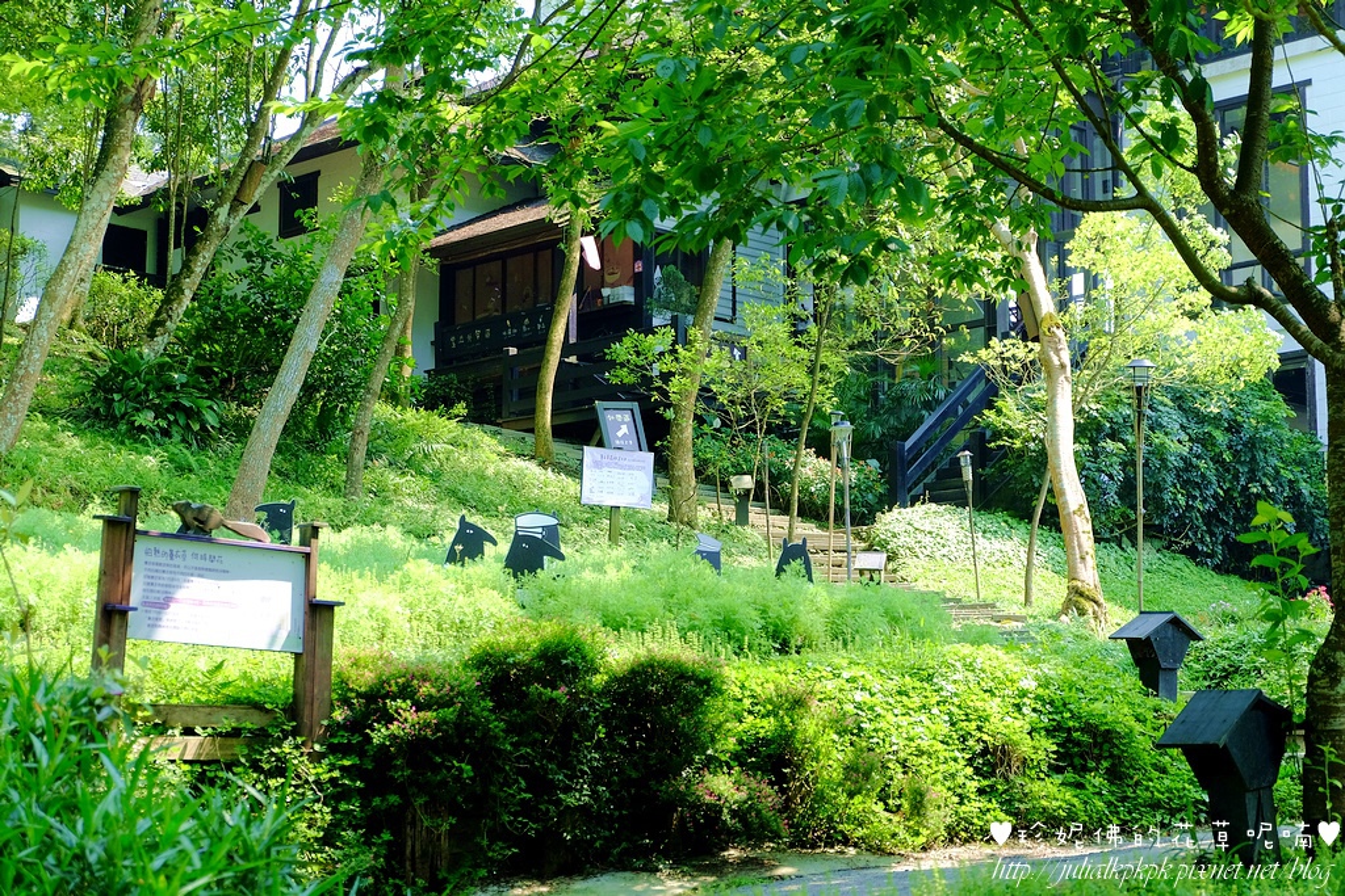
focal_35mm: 75
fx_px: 2802
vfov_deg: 18.2
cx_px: 672
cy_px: 448
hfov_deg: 27.0
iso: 400
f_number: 5.6
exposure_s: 1/180
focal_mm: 50
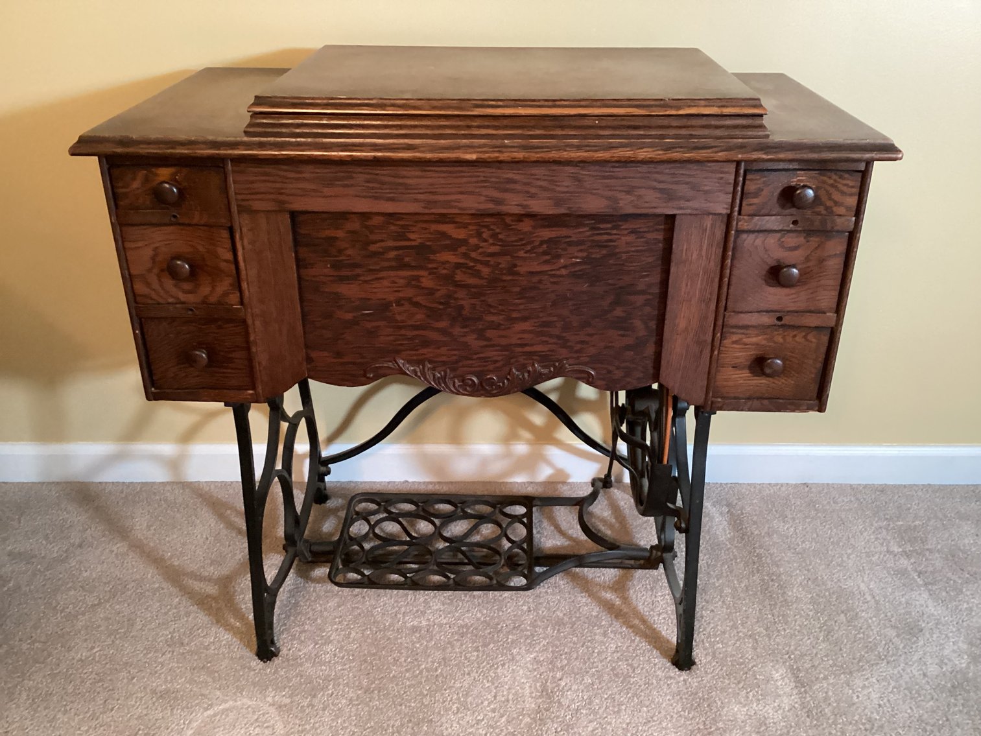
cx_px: 490
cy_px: 368
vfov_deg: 45.4
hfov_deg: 58.3
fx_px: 879
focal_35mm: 31
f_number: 2.4
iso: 640
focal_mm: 3.3
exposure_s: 1/30
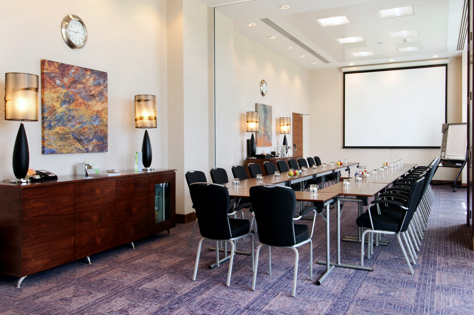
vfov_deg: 43.5
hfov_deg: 62.0
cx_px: 237
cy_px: 158
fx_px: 395
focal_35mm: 30
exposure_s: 1/45
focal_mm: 20
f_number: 8
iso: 280
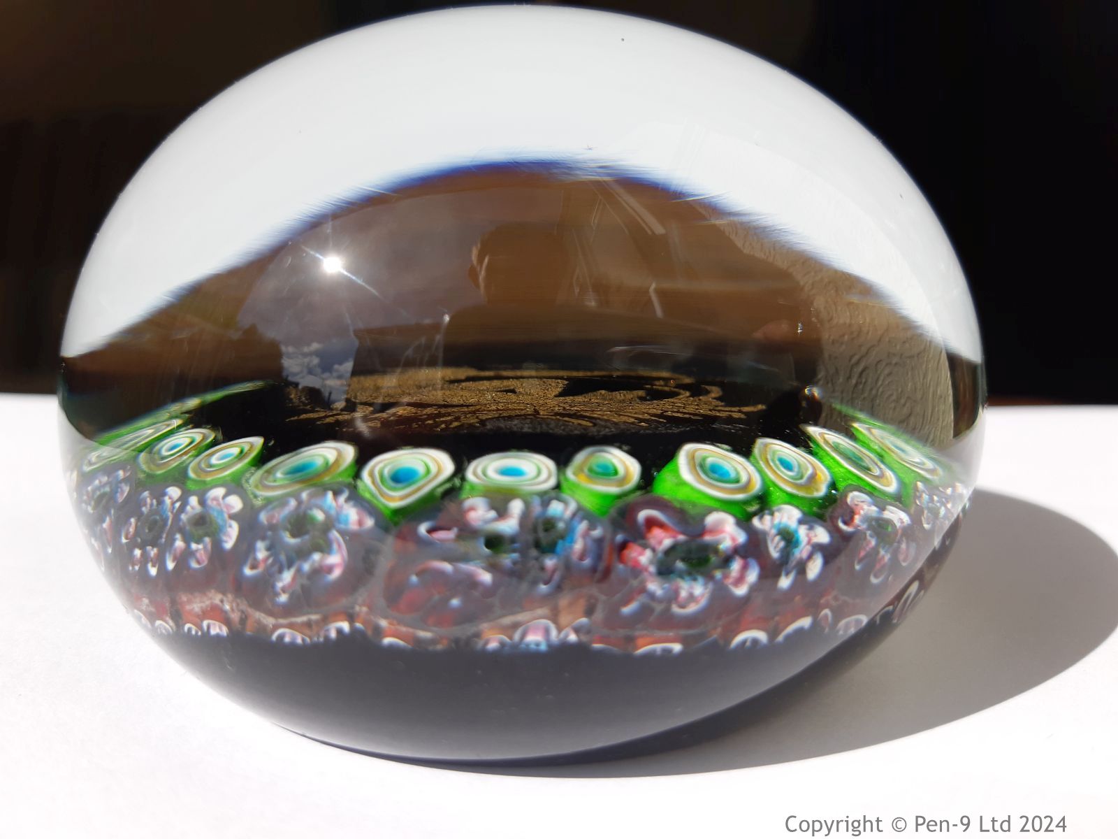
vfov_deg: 53.1
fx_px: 840
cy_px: 420
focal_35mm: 26
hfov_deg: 67.3
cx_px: 559
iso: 40
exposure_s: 1/1695
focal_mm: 3.93
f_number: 1.7
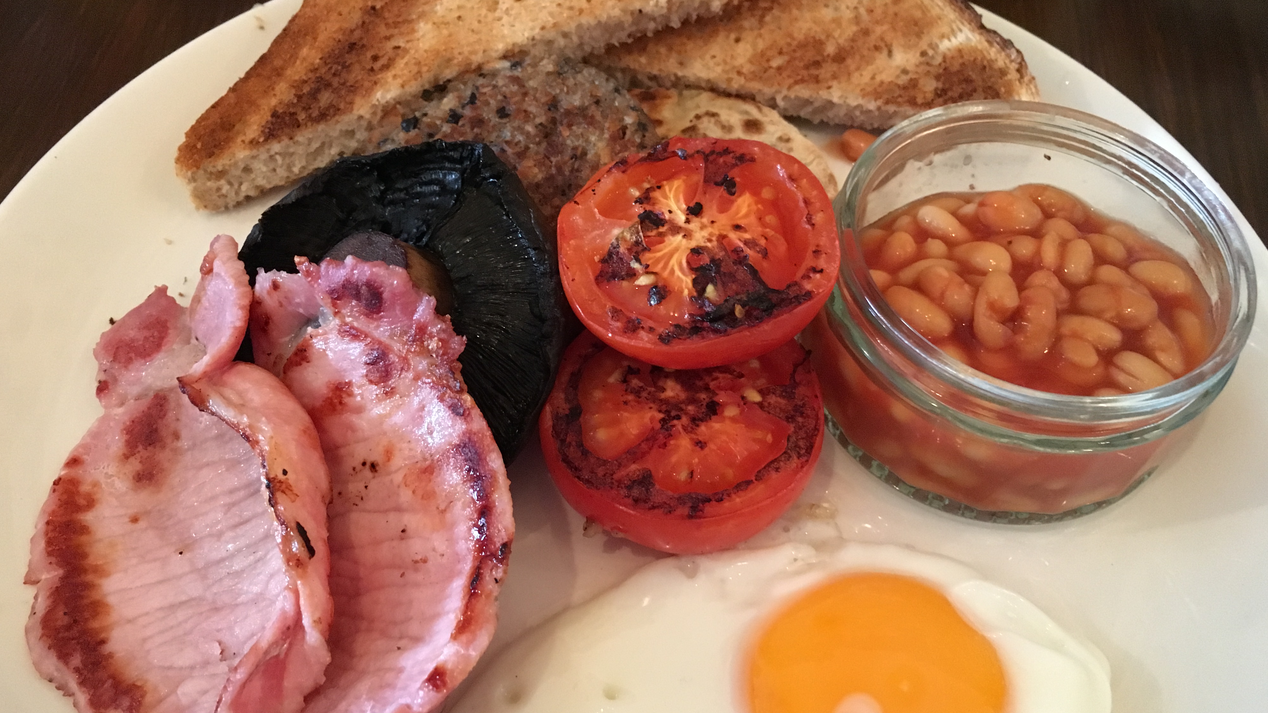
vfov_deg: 36.6
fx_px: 1076
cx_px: 631
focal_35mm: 32
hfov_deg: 61.0
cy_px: 399
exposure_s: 1/17
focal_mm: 4.15
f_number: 2.2
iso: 320
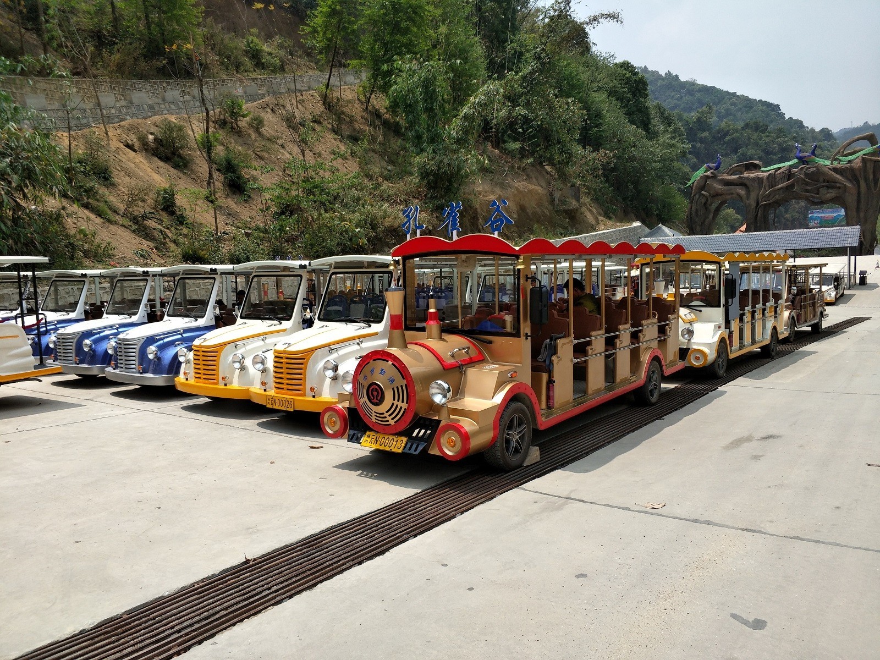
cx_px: 440
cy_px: 330
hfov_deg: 69.4
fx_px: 636
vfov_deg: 54.9
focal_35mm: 25
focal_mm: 4.42
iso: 33
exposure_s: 1/1285
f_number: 2
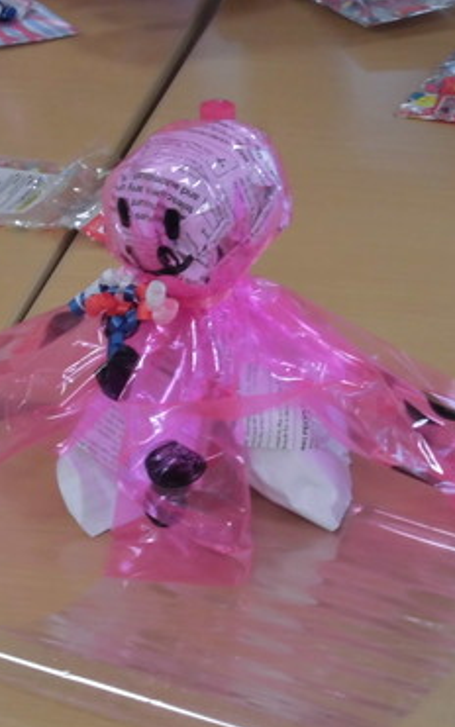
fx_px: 3034
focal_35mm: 153
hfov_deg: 8.6
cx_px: 239
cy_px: 365
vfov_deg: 13.7
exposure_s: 1/60
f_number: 5.1
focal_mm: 19.2
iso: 400
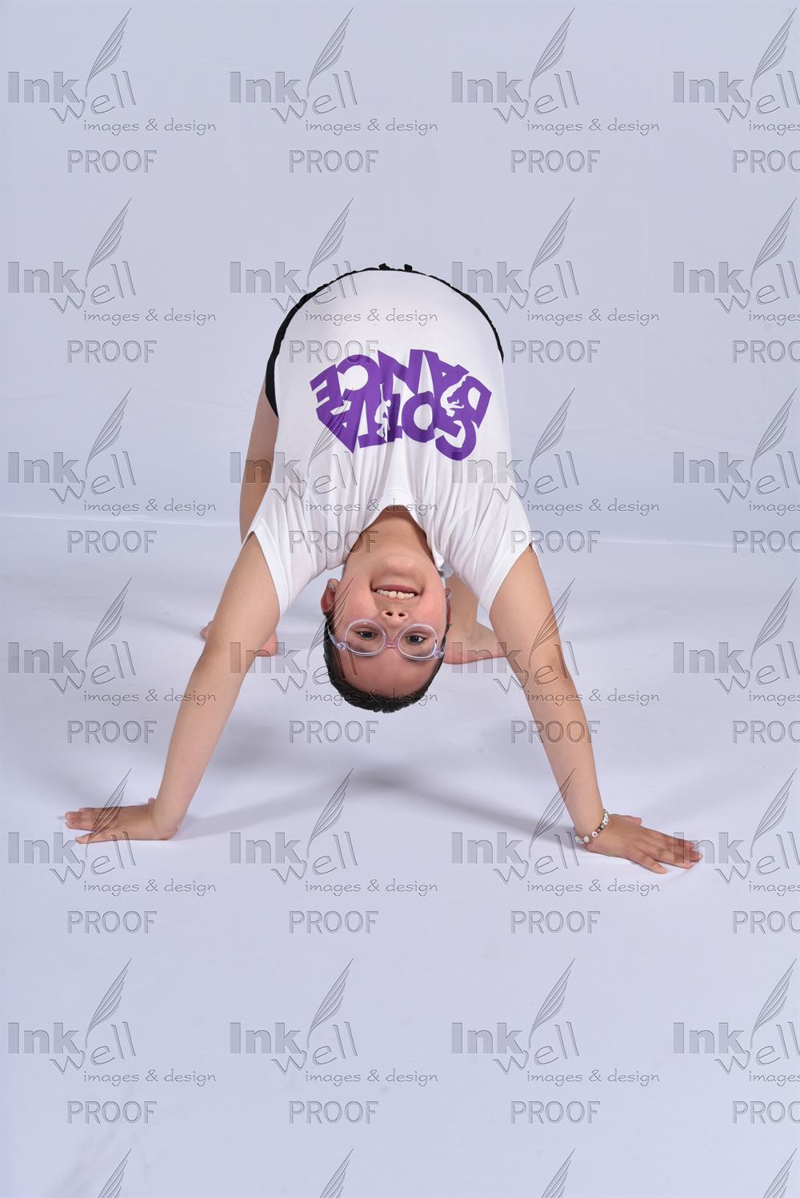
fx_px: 1265
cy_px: 599
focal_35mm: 38
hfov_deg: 35.1
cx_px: 400
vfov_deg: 50.7
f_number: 8
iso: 250
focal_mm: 38
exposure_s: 1/200
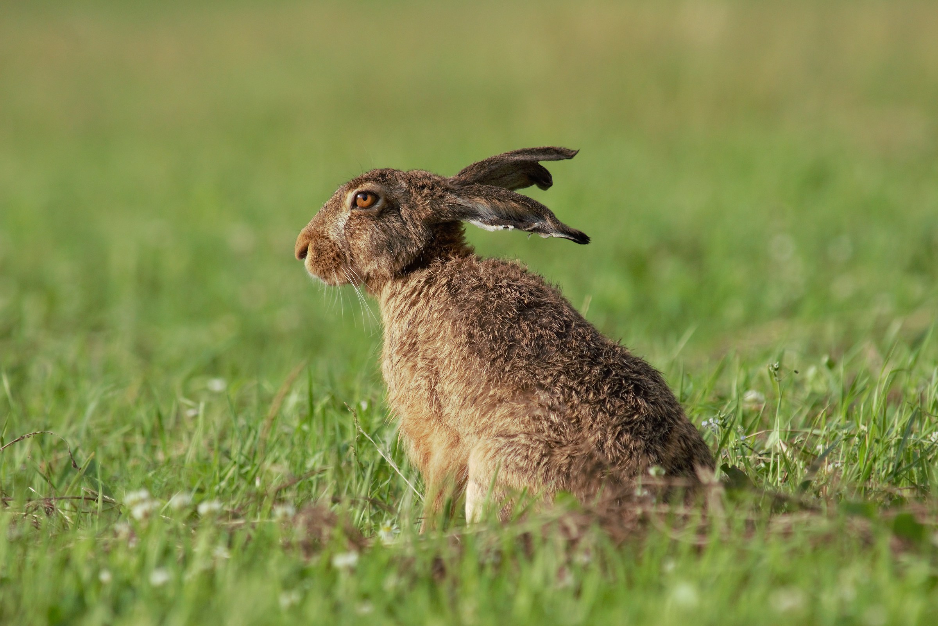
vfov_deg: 1.8
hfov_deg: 2.7
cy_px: 313
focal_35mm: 750
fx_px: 19540
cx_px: 469
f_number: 8
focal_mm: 500
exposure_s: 1/1000
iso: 640
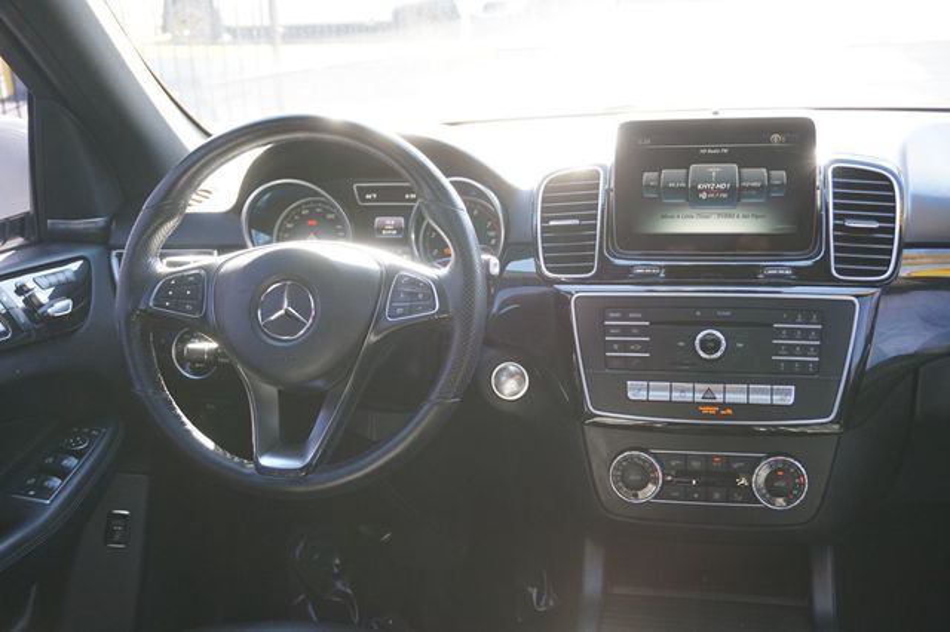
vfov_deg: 33.0
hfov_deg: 47.9
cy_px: 316
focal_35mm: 40
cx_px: 475
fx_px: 1068
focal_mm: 27
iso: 320
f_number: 4.5
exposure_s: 1/60
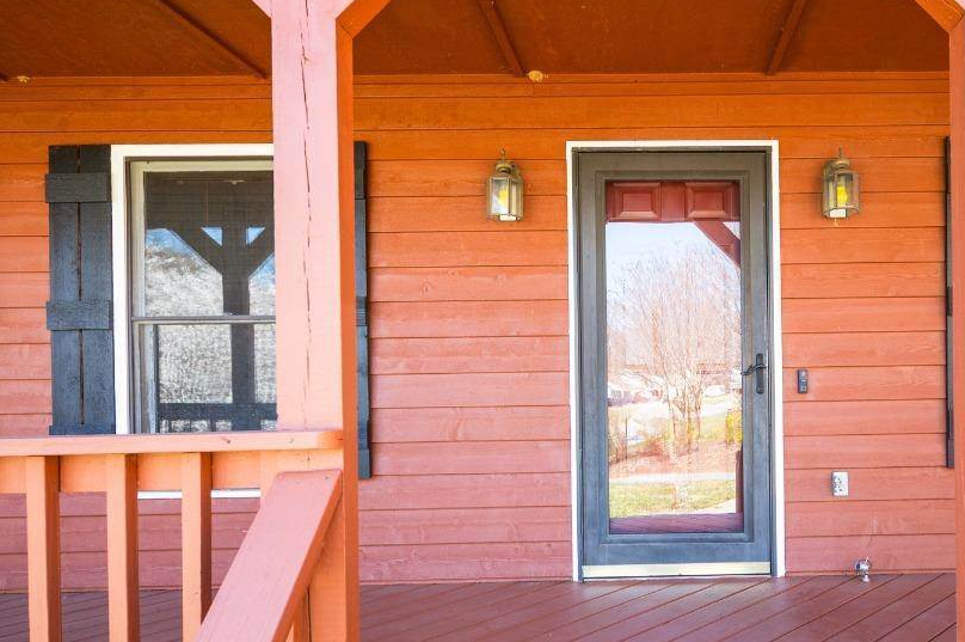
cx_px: 665
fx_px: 696
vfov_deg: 49.2
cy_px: 377
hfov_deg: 67.0
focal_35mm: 26
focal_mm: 14
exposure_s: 1/40
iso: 100
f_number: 4
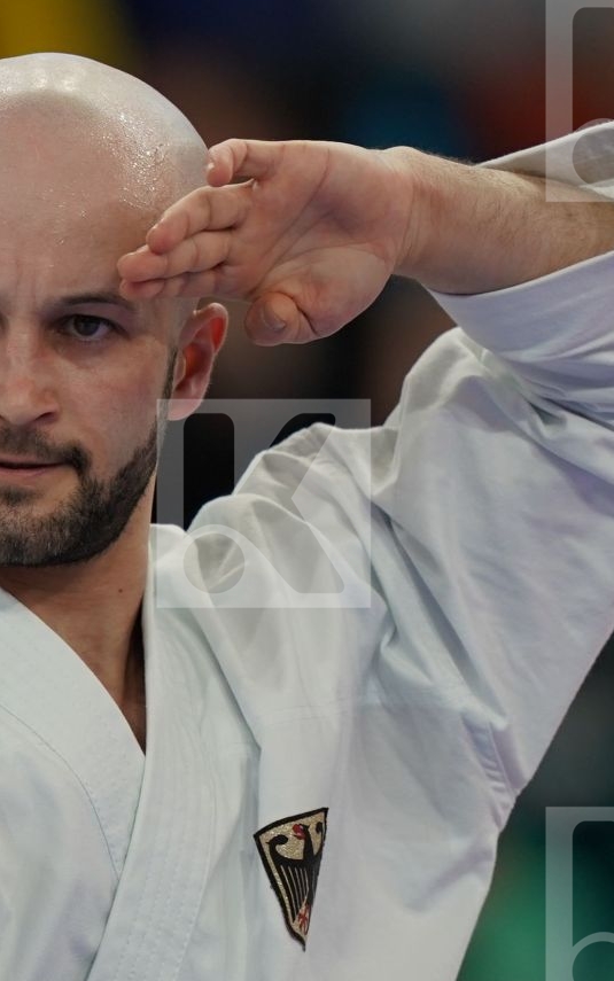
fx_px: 34429
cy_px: 504
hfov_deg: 1.0
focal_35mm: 1287
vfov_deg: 1.6
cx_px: -125
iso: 800
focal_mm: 400
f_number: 2.8
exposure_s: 1/500
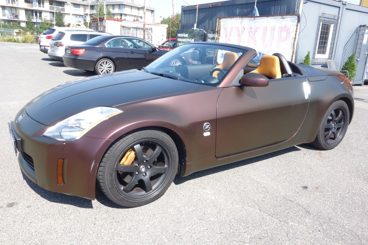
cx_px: 184
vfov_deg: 46.4
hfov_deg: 65.5
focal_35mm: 28
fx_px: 286
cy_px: 122
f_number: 11
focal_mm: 10.4
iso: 125
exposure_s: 1/30
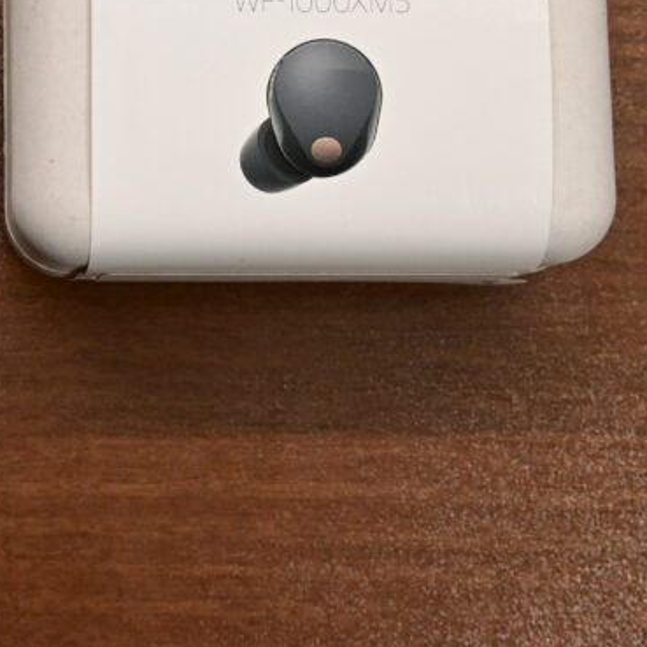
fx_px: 1983
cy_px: 97
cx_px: -53
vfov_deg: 18.3
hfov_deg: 17.9
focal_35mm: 94
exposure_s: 1/80
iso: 800
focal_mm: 26.5
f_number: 5.6
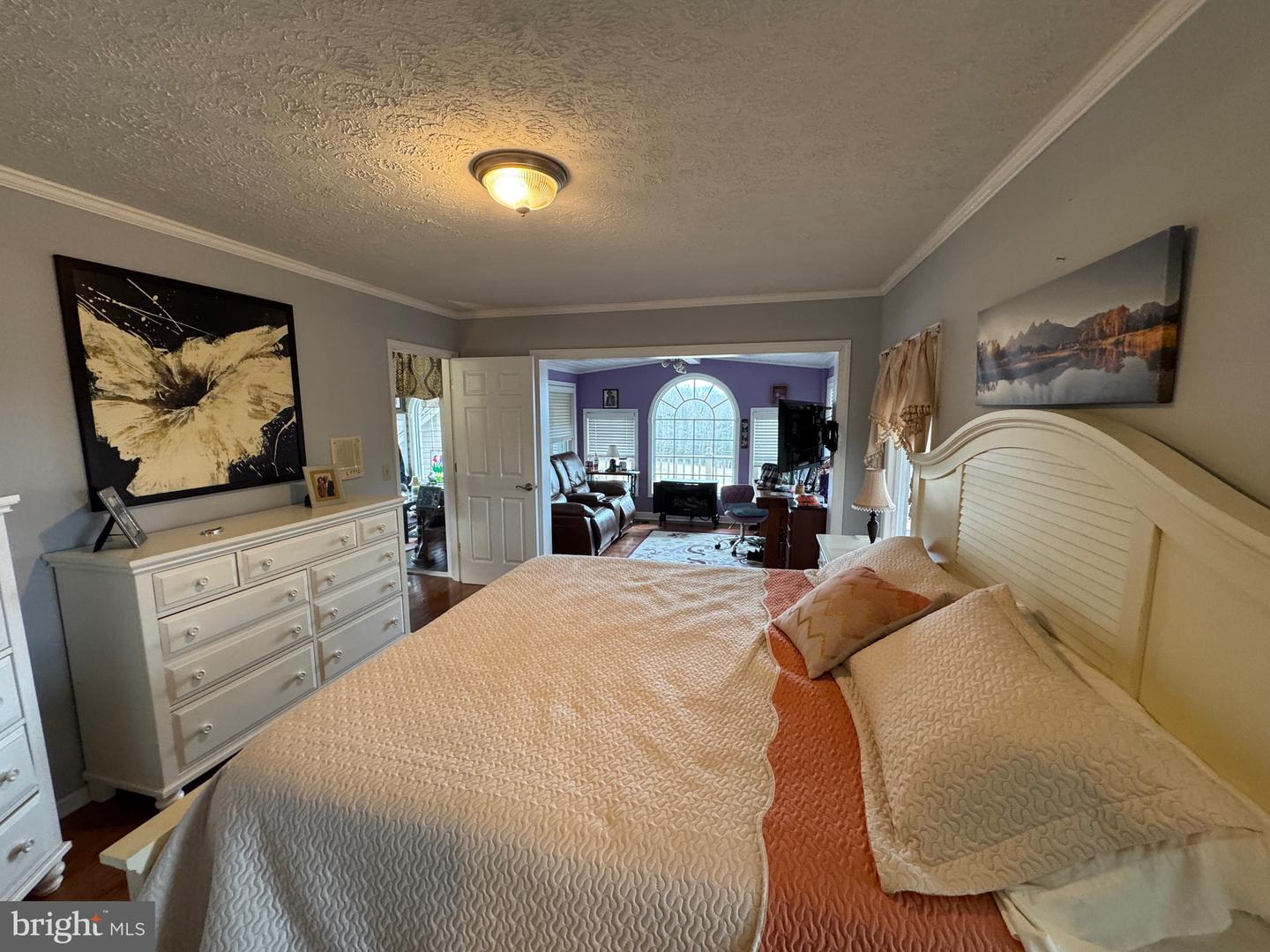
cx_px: 635
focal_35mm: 14
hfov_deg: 102.1
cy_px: 476
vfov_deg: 85.7
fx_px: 514
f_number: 2.2
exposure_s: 1/60
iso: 250
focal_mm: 2.22
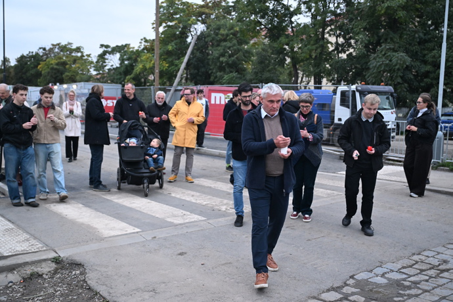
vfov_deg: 35.9
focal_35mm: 37
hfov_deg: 51.9
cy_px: 151
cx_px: 226
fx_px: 466
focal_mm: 37
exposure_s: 1/400
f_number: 3.5
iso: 5000
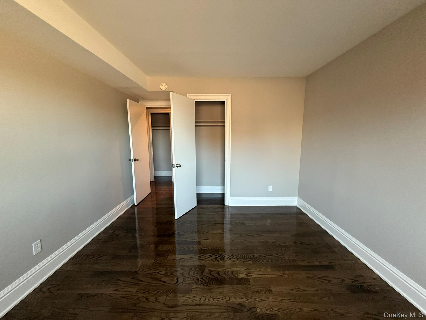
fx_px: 172
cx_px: 213
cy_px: 160
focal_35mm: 14
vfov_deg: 85.7
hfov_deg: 102.1
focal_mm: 2.22
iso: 400
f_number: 2.2
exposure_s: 1/99
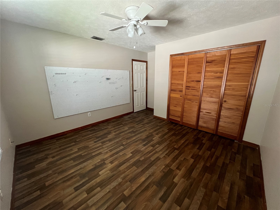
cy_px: 105
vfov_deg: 89.9
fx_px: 105
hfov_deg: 106.2
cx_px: 140
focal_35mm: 13
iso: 400
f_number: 1.8
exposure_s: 1/60
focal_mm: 1.57
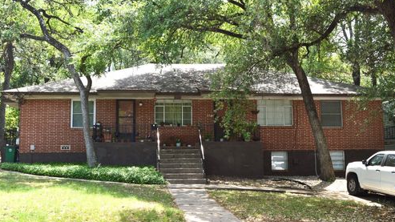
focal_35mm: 35
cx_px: 197
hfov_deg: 56.6
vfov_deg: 33.7
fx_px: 366
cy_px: 115
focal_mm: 22
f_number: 8
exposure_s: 1/80
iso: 100
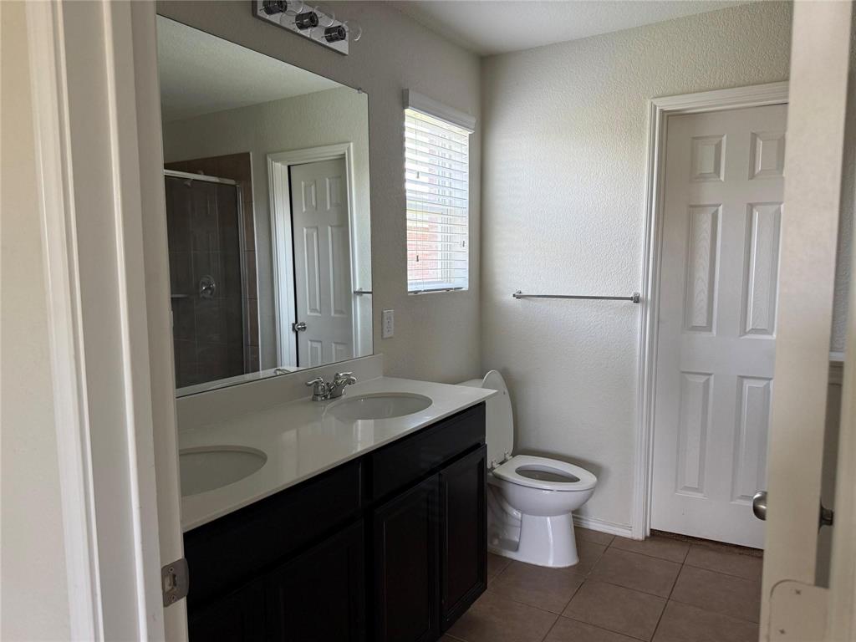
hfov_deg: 71.6
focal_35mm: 24
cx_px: 428
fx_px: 593
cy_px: 321
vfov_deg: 56.8
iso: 200
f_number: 1.78
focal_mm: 6.76
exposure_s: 1/118
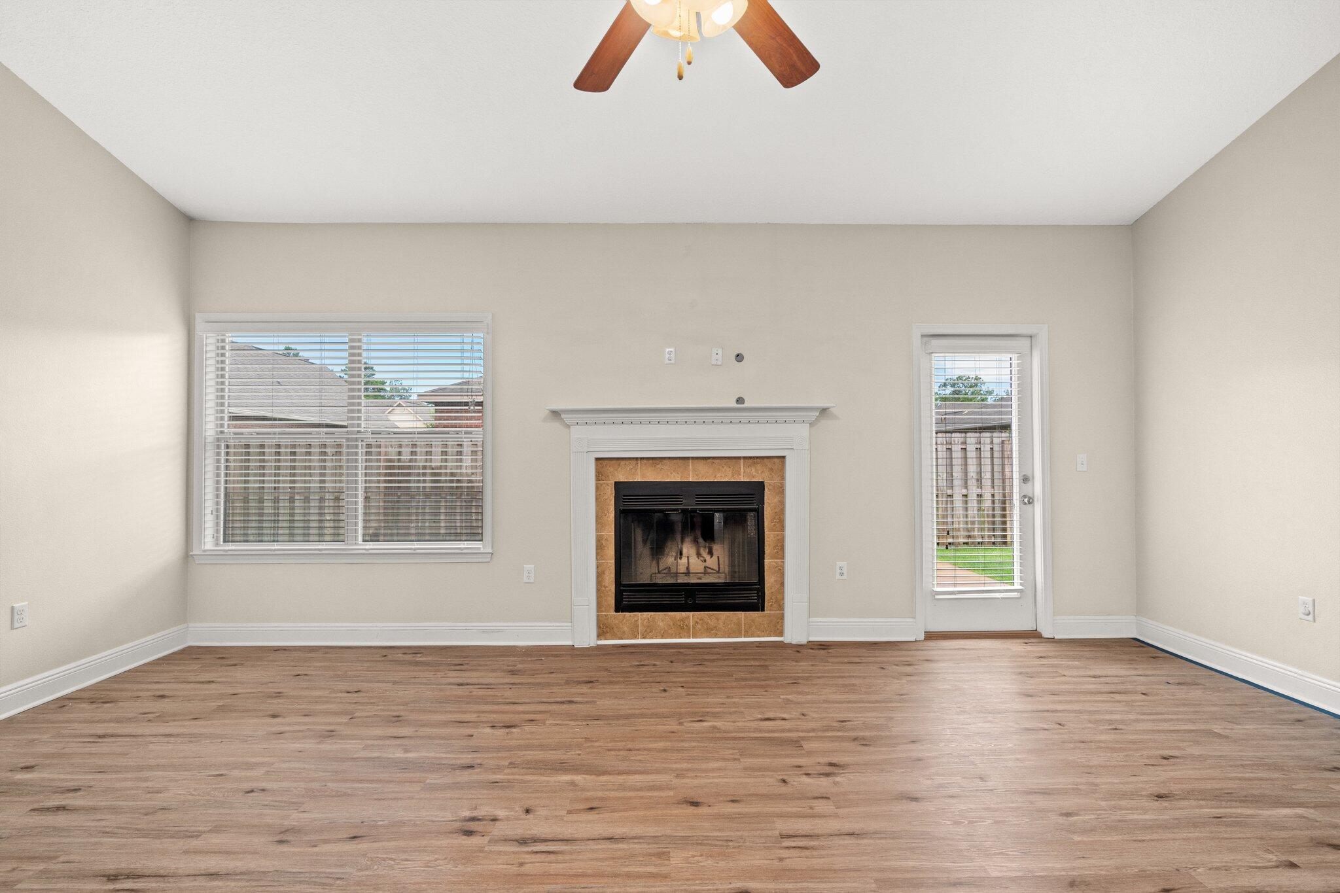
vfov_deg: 72.0
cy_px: 446
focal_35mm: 16
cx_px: 670
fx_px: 614
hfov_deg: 95.0
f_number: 8
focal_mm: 11
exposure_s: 1.3
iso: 400
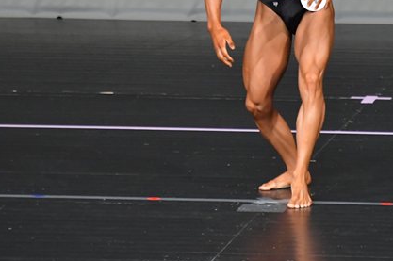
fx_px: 9126
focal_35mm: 837
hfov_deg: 2.5
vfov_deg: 1.6
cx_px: 280
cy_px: 26
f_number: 5.6
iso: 4000
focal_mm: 300
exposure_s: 1/400
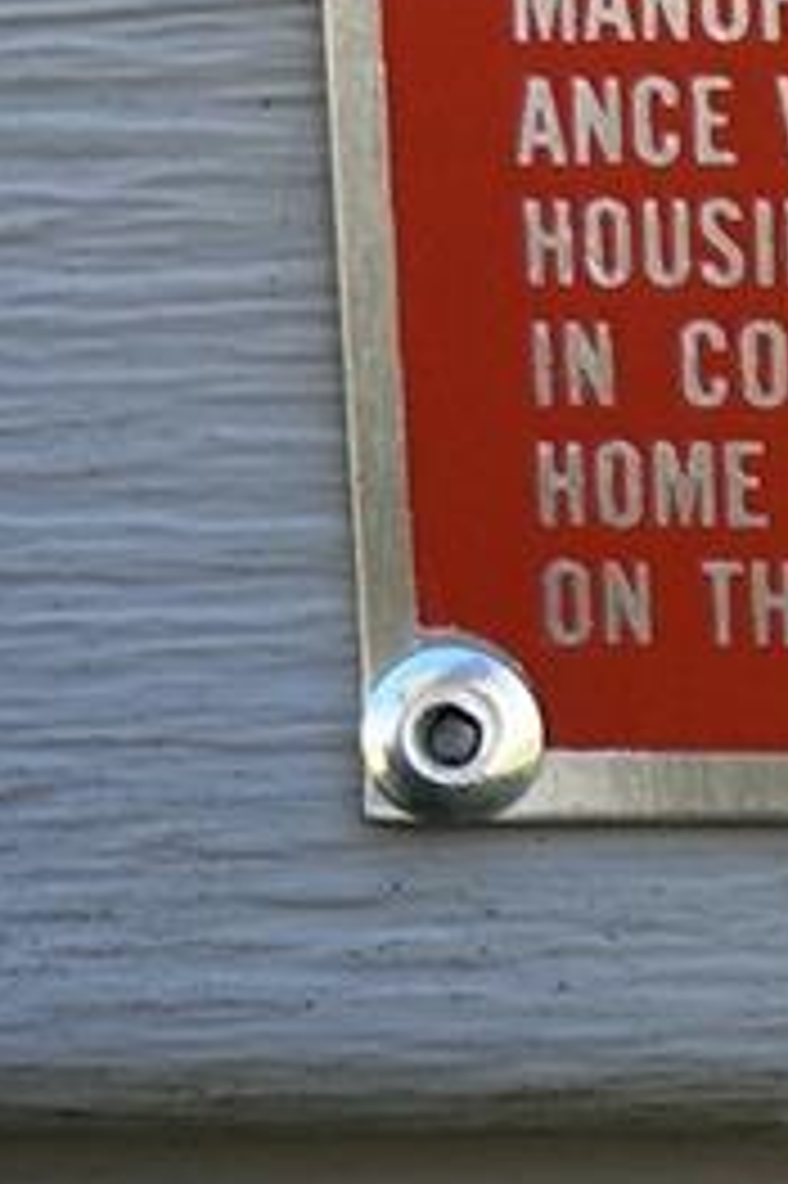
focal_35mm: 158
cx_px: 1639
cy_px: 1234
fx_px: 5194
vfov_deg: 12.8
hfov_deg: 8.2
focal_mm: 5.7
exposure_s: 1/558
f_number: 1.5
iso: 50
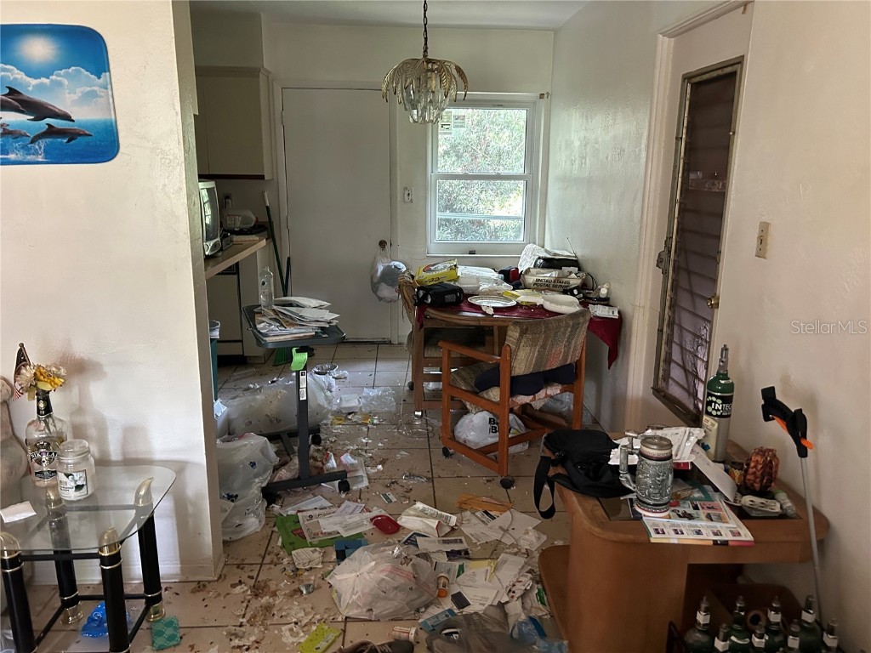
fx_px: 654
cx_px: 436
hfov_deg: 67.3
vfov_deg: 53.1
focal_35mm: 26
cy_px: 326
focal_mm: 5.7
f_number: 1.5
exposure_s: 1/60
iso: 500
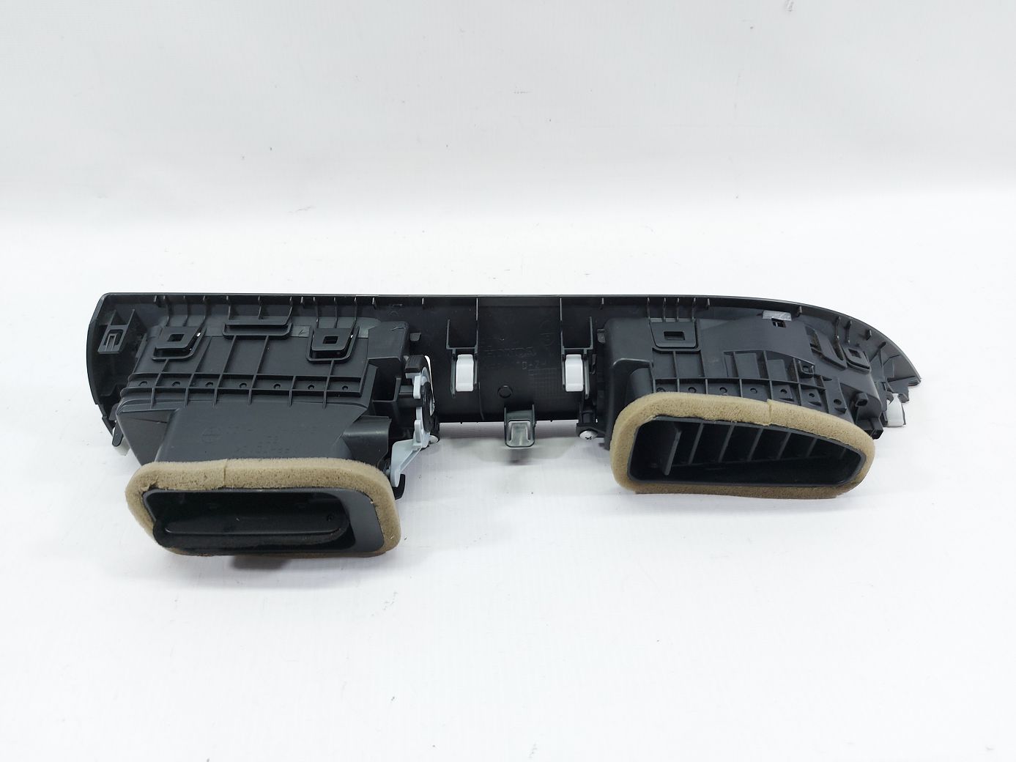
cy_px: 381
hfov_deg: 71.6
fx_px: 704
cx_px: 508
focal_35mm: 24
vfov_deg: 56.8
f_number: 1.8
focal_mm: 5.23
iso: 64
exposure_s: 1/50
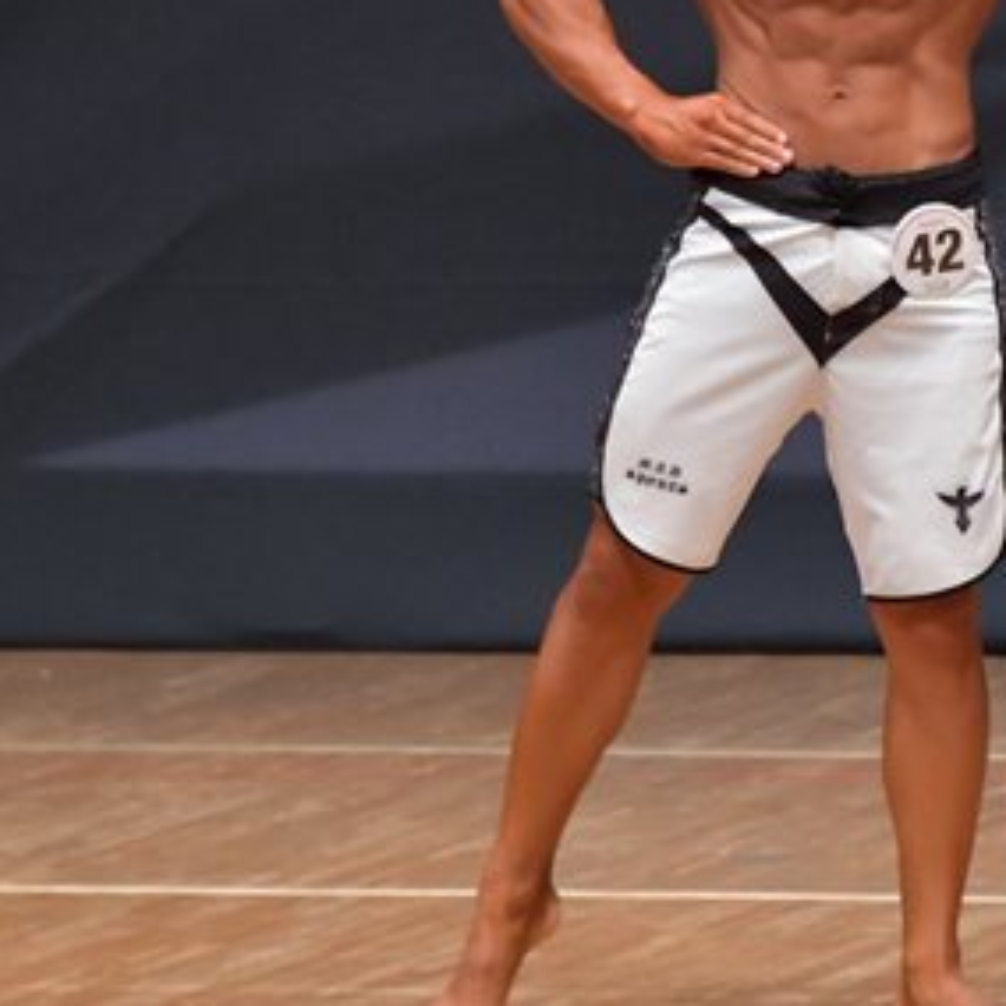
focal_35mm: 696
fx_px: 22884
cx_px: 795
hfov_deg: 2.5
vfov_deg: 2.5
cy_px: 223
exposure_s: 1/400
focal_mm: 200
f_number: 5.6
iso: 6400
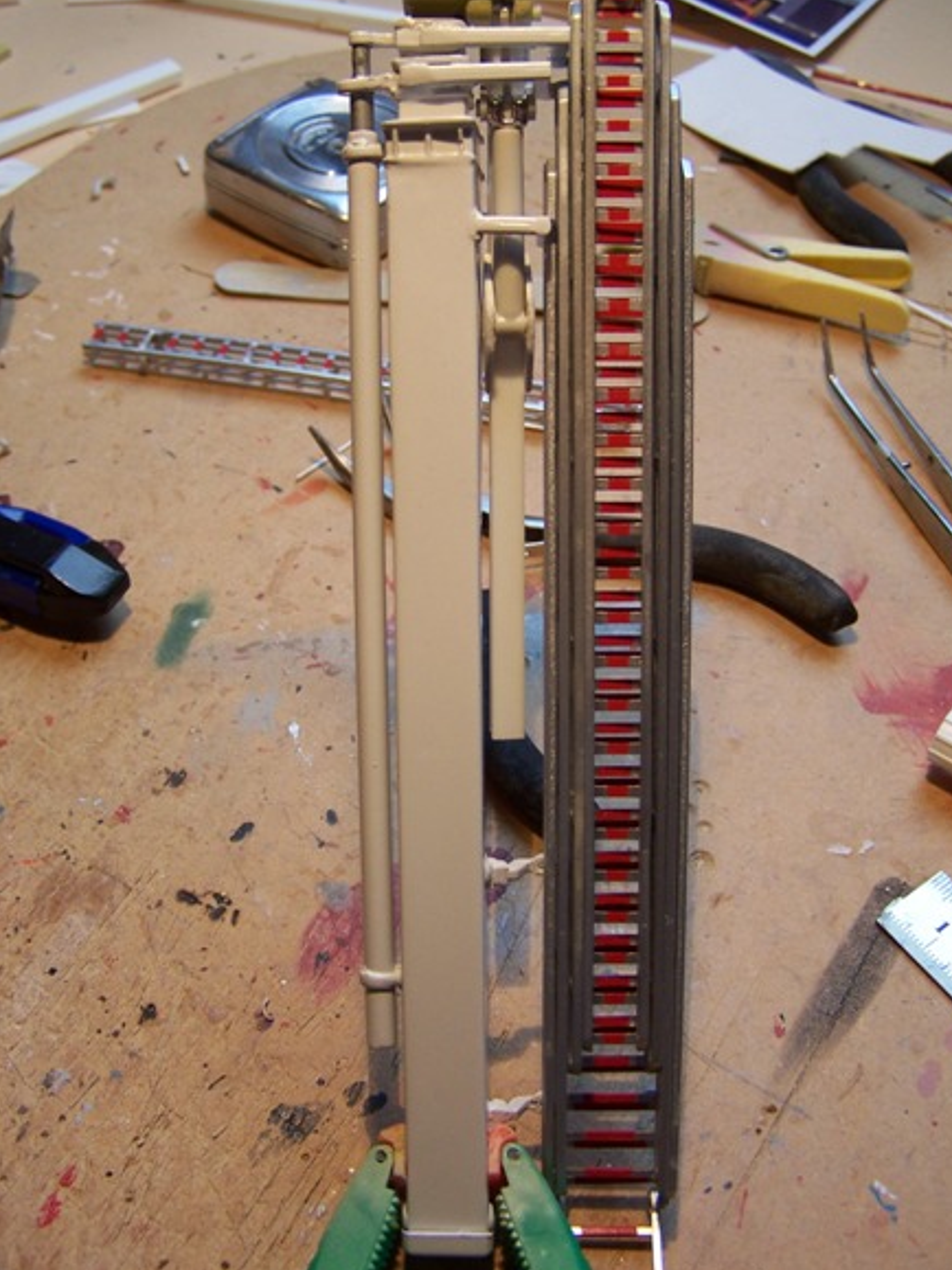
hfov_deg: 34.3
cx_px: 489
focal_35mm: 42
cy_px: 614
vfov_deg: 44.8
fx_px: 1541
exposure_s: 1/90
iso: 80
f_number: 2.8
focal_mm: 6.3
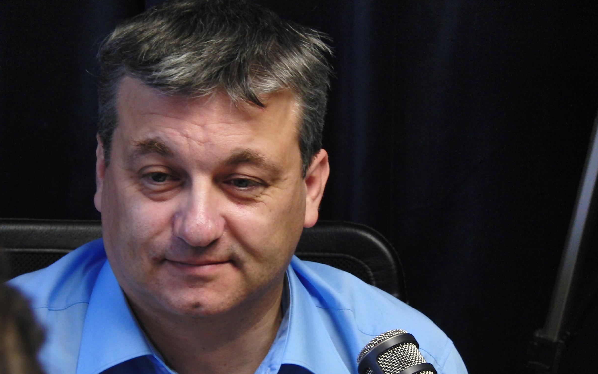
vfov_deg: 9.2
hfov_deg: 14.6
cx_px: 303
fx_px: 2330
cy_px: 224
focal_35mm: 143
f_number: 3
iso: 200
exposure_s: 1/50
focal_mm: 23.5
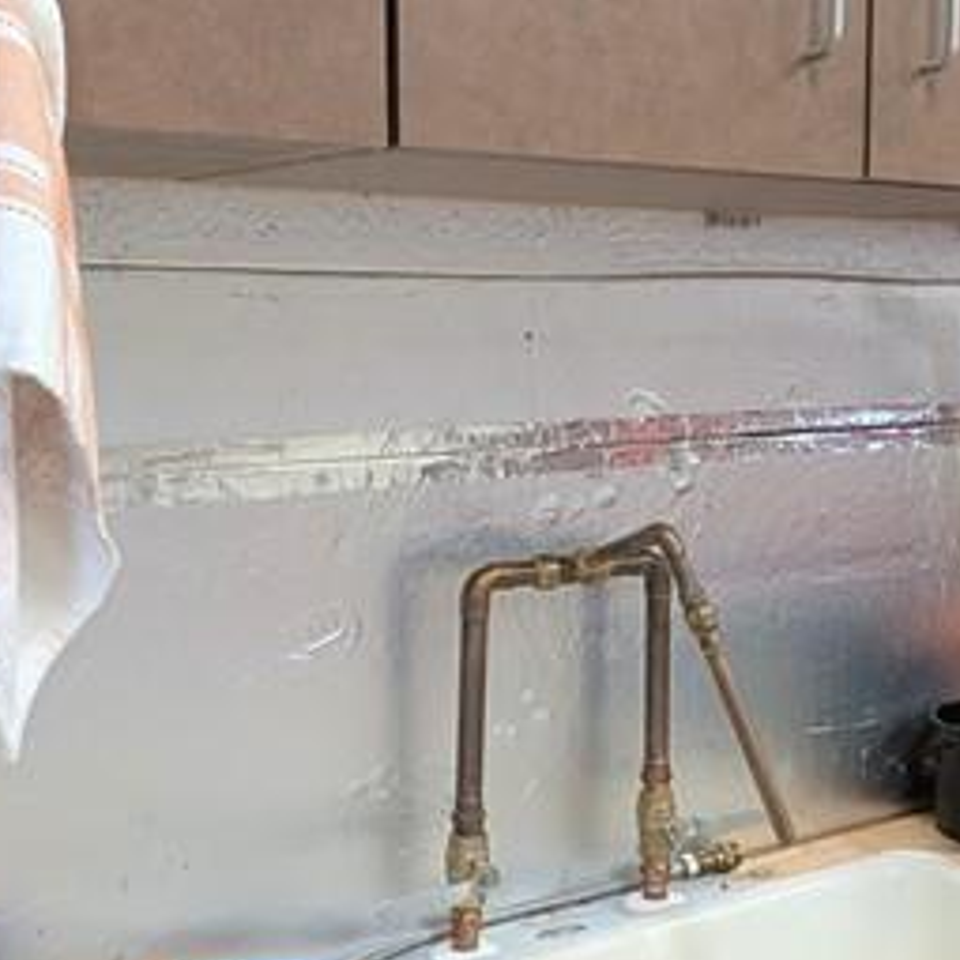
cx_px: 725
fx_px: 1443
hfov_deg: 35.9
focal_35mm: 46
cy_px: 508
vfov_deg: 36.8
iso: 330
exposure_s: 1/79.8
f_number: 2.2
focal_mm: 1.95
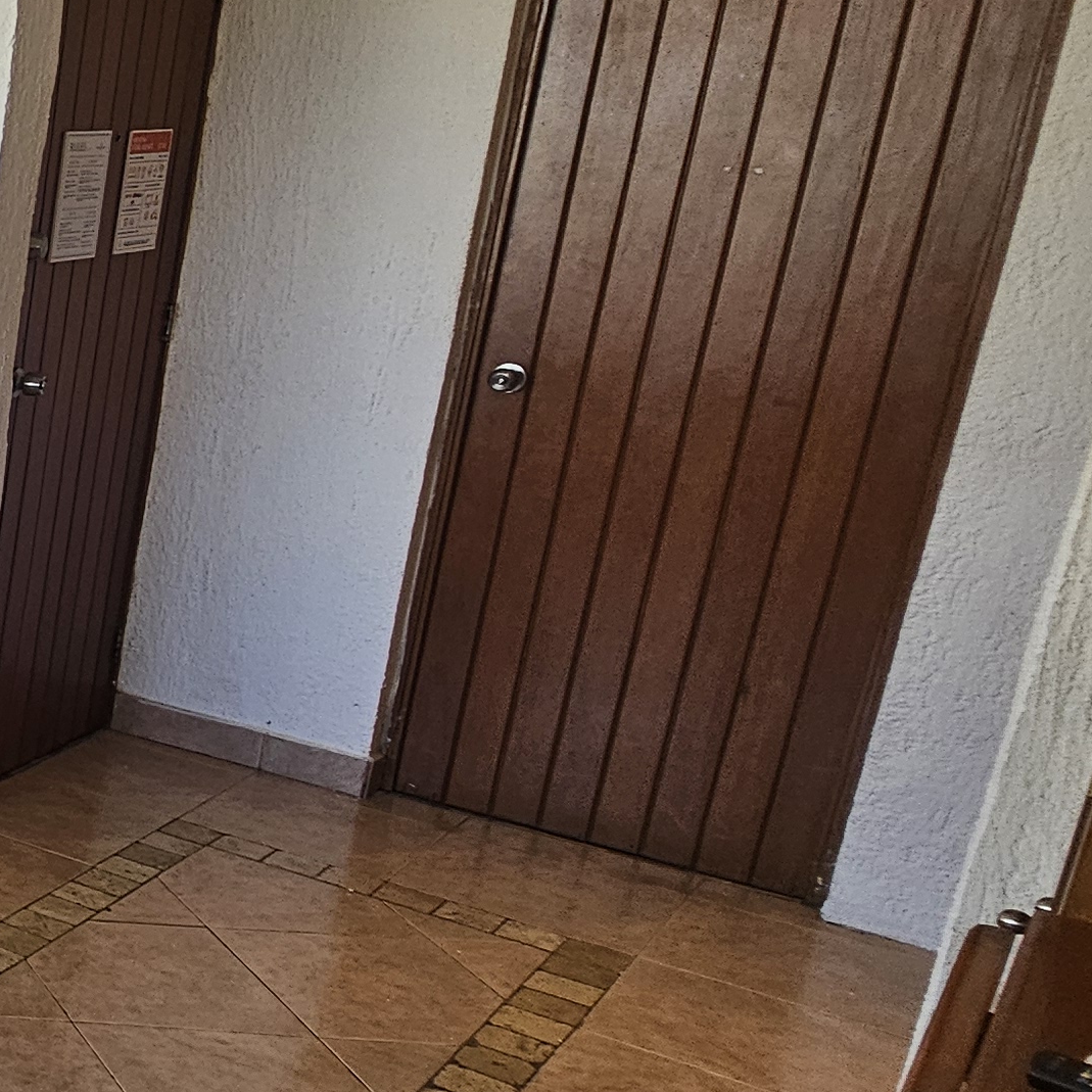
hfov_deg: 22.7
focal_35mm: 43
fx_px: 1535
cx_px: -852
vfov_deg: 39.2
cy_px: 523
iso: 64
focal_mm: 2.2
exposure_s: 1/60
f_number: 2.2
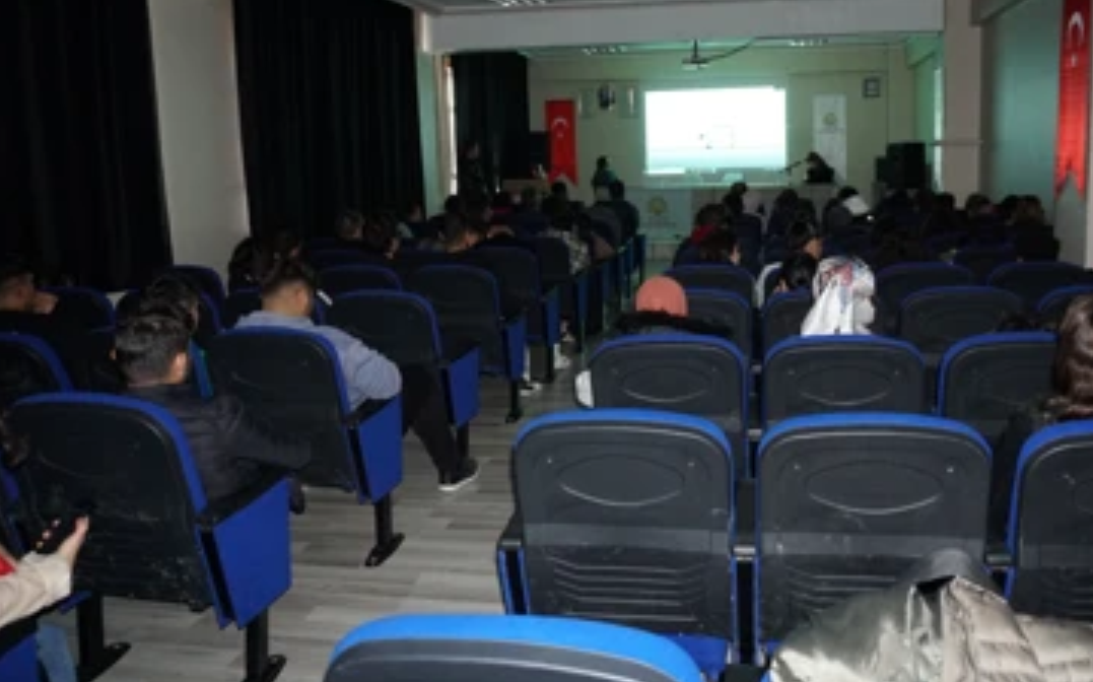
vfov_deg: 41.6
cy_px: 269
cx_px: 615
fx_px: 893
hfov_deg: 62.7
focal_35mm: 30
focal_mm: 16
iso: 3200
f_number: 3.5
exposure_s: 1/60
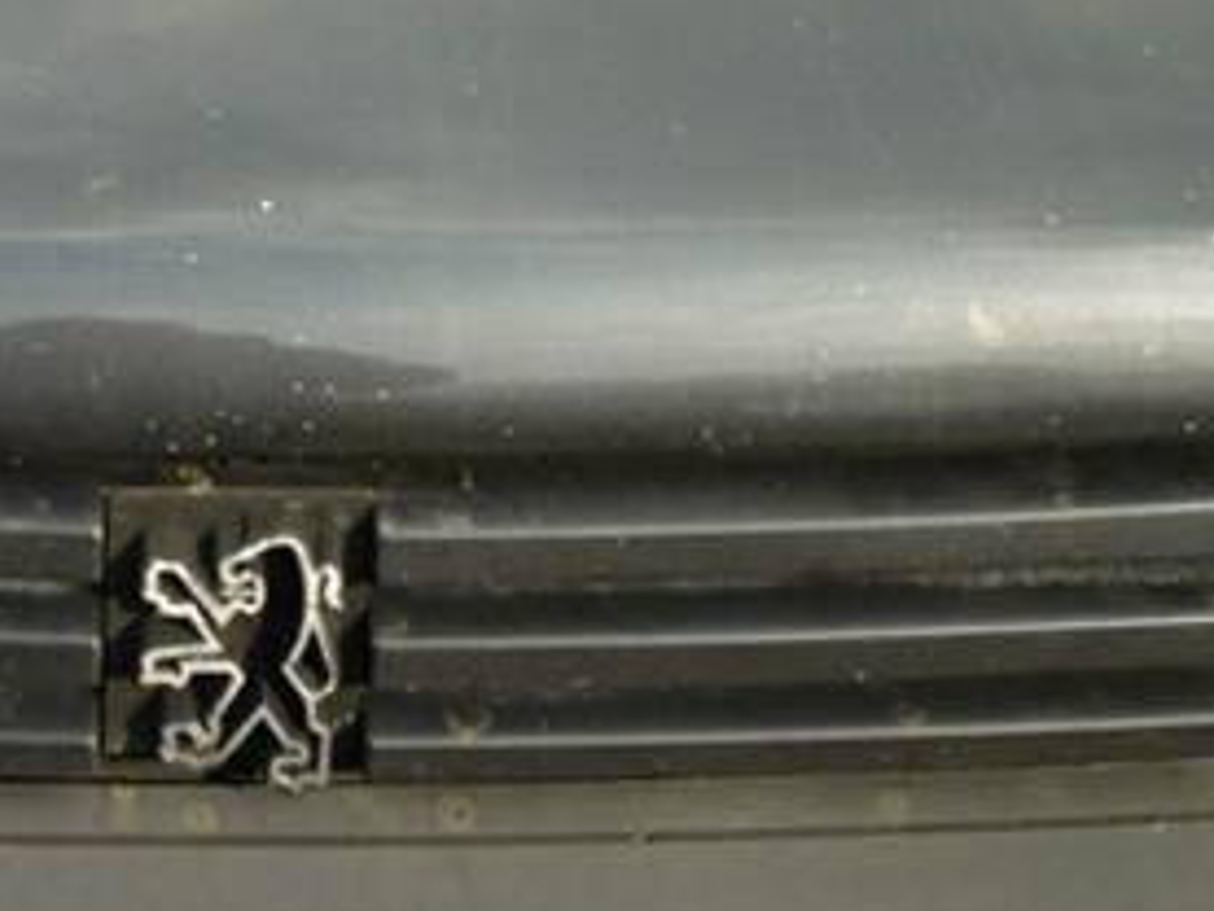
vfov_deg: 21.2
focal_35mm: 67
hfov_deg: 27.6
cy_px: -9
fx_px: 2351
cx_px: 57
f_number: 3.3
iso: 80
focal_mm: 5.2
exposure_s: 1/400
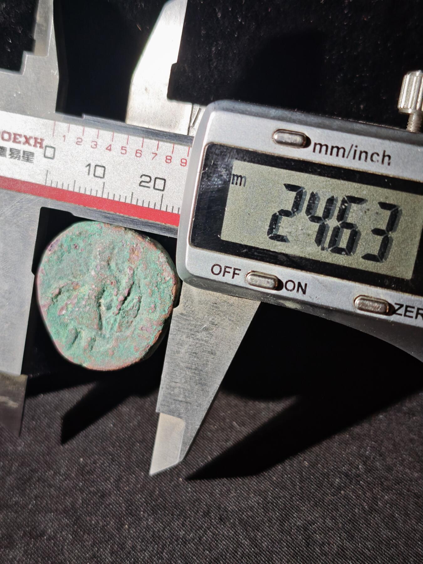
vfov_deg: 38.2
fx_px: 815
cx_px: 212
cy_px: 282
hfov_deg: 29.1
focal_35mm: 50
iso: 50
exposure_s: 1/100
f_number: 1.63
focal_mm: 5.85
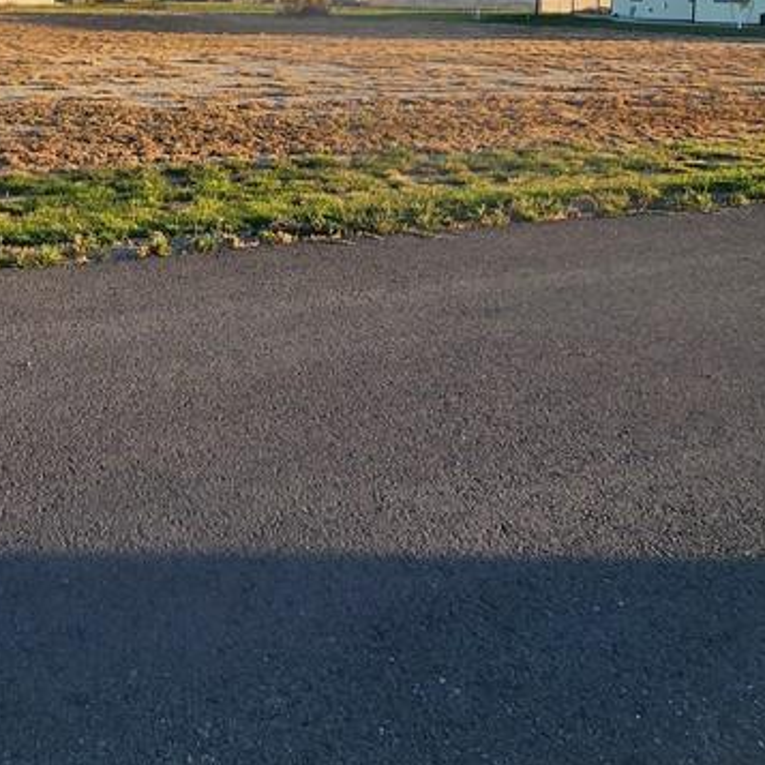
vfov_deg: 44.9
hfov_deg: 48.1
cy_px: 66
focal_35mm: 33
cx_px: 206
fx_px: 825
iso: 50
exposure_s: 1/565
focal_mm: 2.2
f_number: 2.2
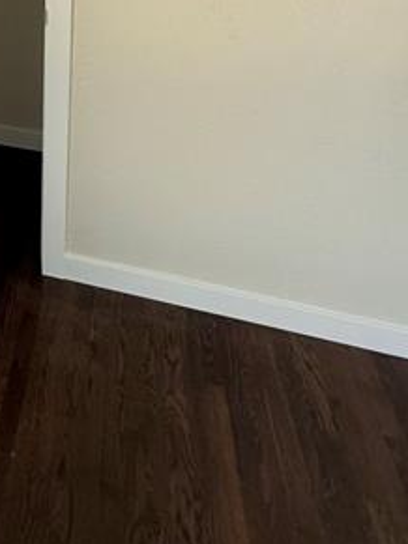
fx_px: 582
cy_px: -45
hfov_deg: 33.1
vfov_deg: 41.0
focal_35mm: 37
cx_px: -56
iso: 160
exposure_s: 1/99
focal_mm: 2.22
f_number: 2.2
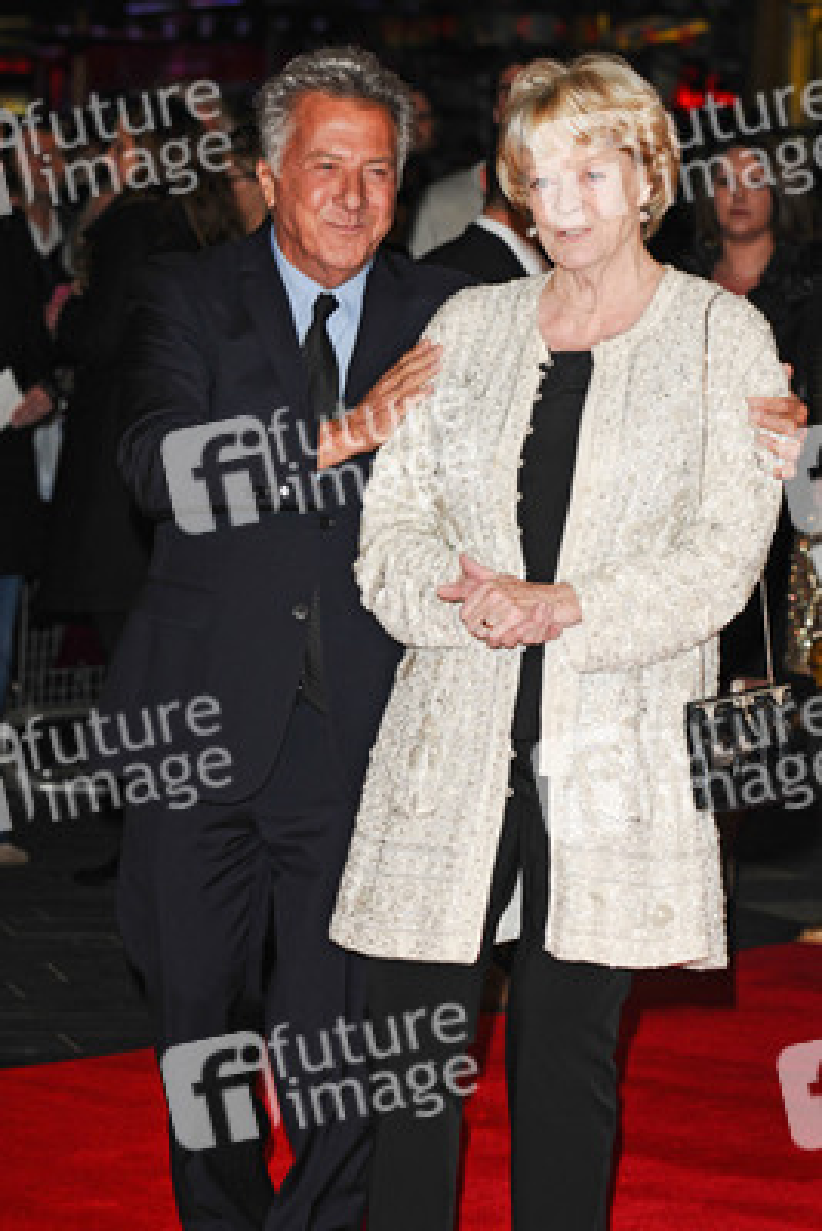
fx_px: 4414
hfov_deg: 10.6
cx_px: 411
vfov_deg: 15.9
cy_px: 616
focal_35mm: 129
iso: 320
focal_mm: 86
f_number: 4.5
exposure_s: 1/160
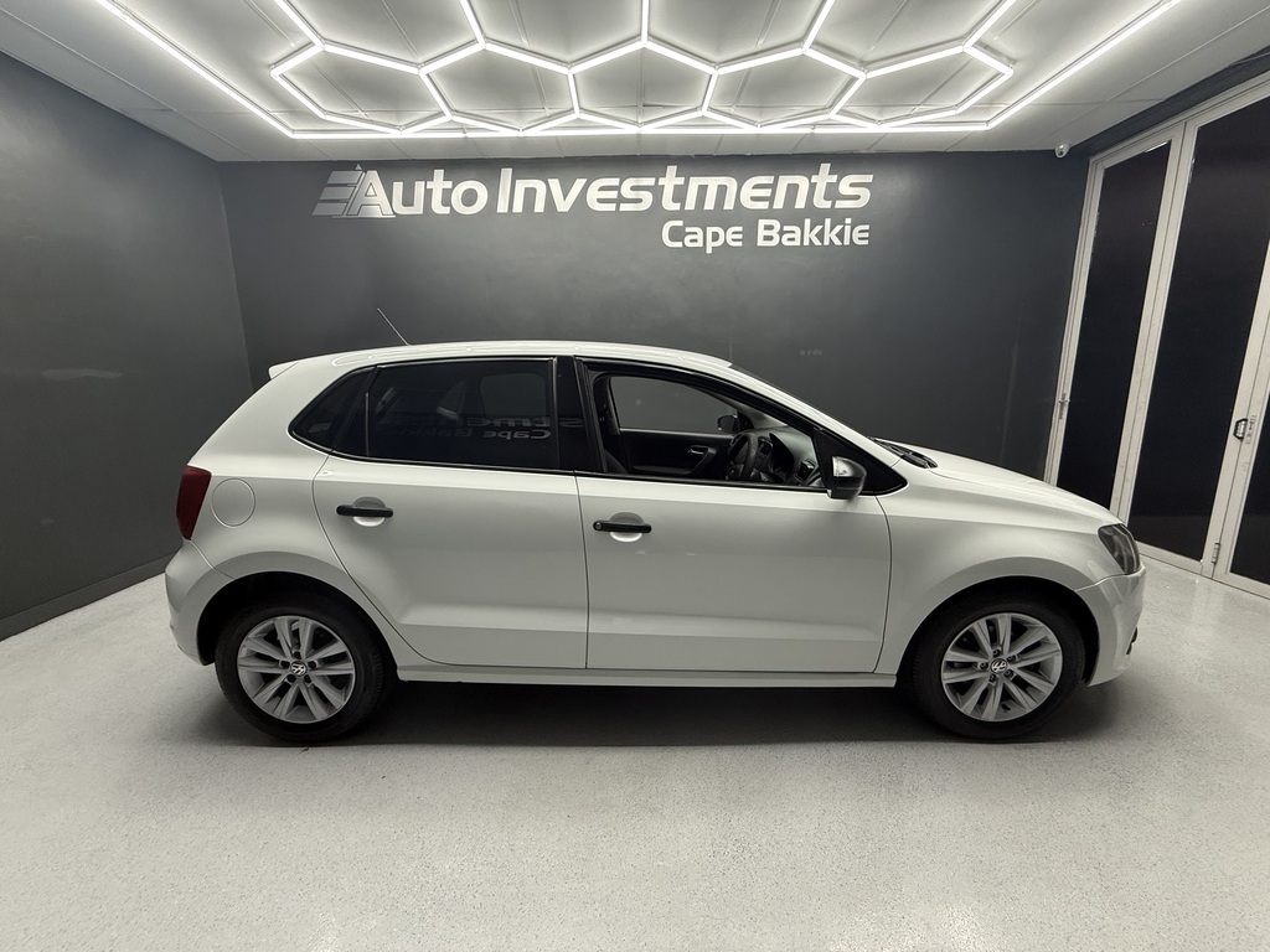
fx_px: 514
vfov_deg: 85.7
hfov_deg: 102.1
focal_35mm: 14
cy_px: 476
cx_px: 635
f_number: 2.2
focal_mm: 2.22
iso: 160
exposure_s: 1/100
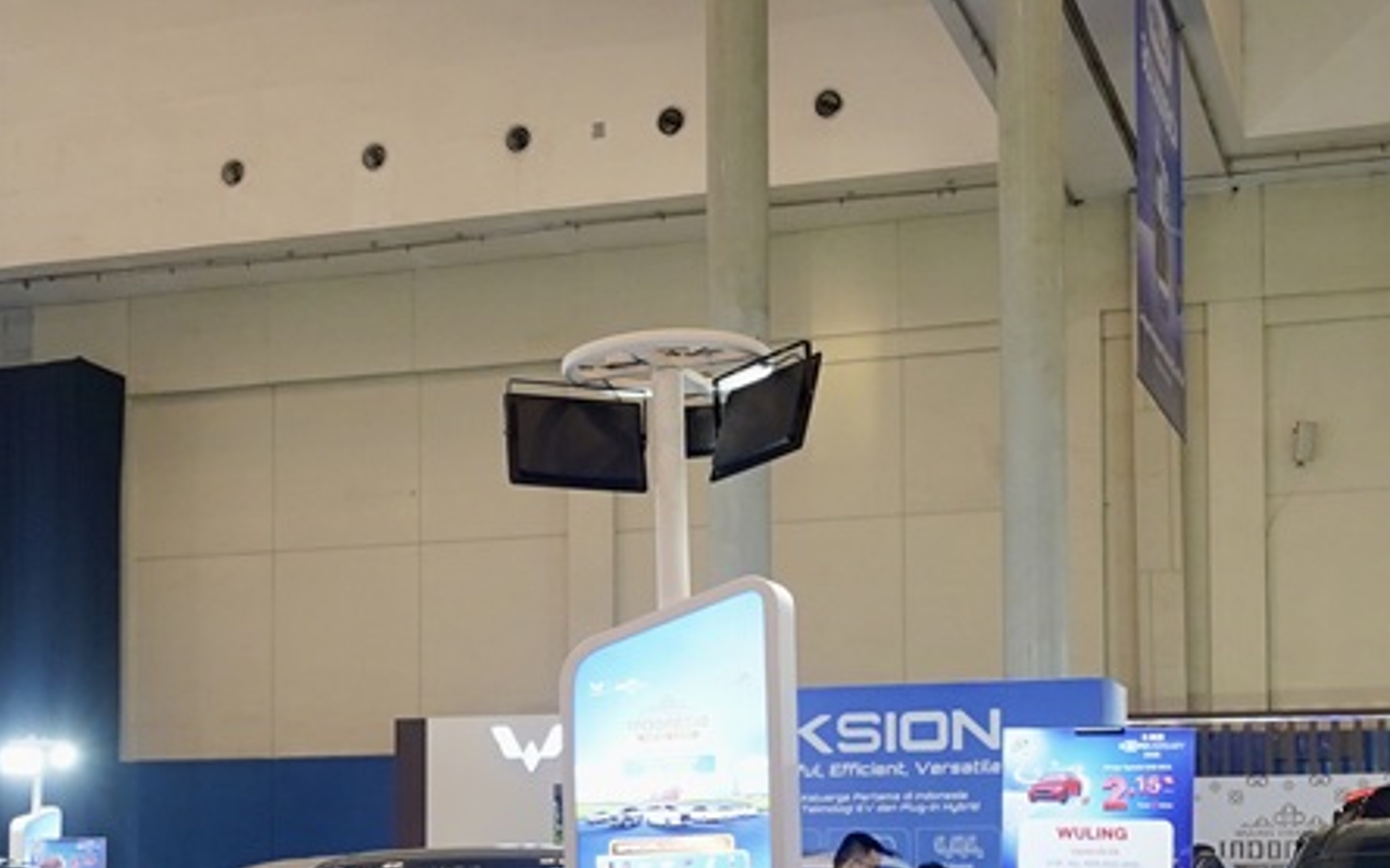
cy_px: 915
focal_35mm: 44
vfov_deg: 27.2
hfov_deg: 42.3
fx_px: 1667
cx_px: 191
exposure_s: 1/125
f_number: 3.5
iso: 640
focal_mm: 16
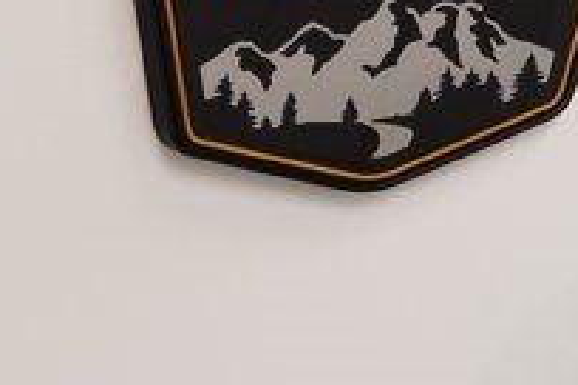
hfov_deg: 6.2
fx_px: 5298
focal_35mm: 330
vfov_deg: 4.1
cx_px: 377
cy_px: -143
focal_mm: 70
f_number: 8
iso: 1400
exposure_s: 1/60
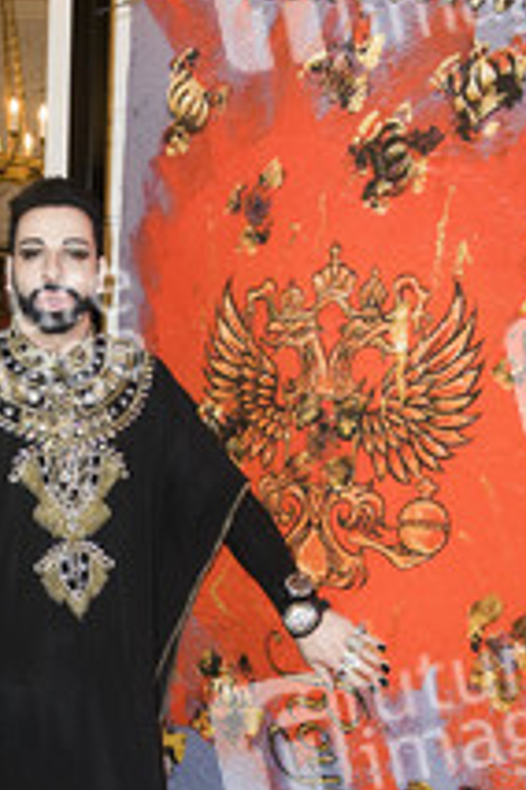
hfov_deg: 22.1
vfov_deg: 33.0
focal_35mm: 60
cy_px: 542
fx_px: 1315
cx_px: 65
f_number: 4
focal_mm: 32
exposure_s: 1/125
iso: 1250
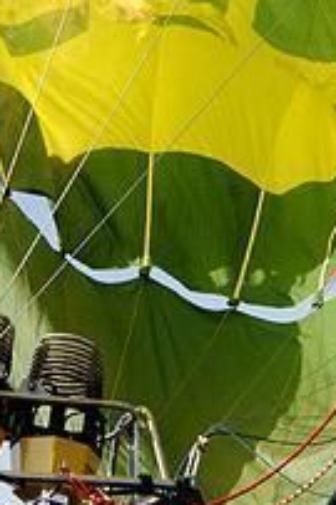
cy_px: 229
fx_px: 1122
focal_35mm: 80
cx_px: 152
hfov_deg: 17.0
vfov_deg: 25.4
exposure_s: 1/400
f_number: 10
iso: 400
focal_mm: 18
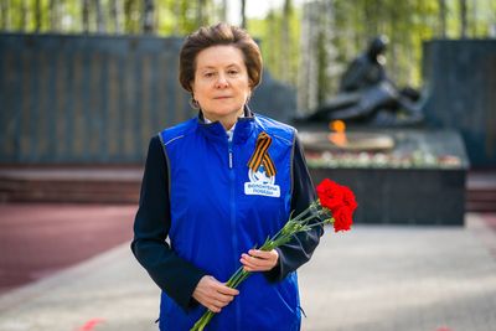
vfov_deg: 16.5
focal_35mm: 83
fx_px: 1144
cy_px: 166
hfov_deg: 24.5
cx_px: 248
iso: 200
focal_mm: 83
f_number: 2.8
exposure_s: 1/500
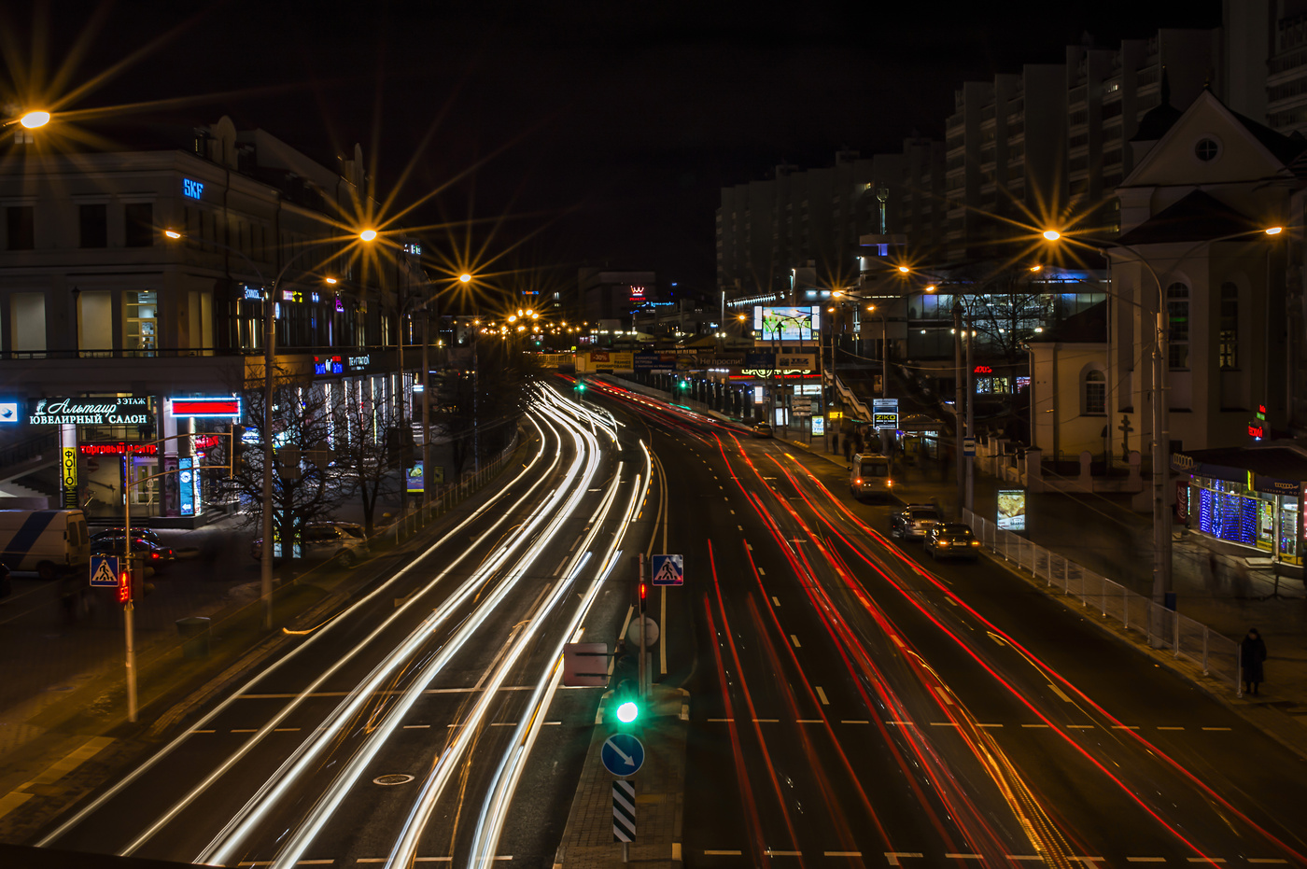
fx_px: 1632
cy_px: 434
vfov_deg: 29.8
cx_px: 654
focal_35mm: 45
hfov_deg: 43.6
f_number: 25
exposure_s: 10
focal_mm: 30
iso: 100
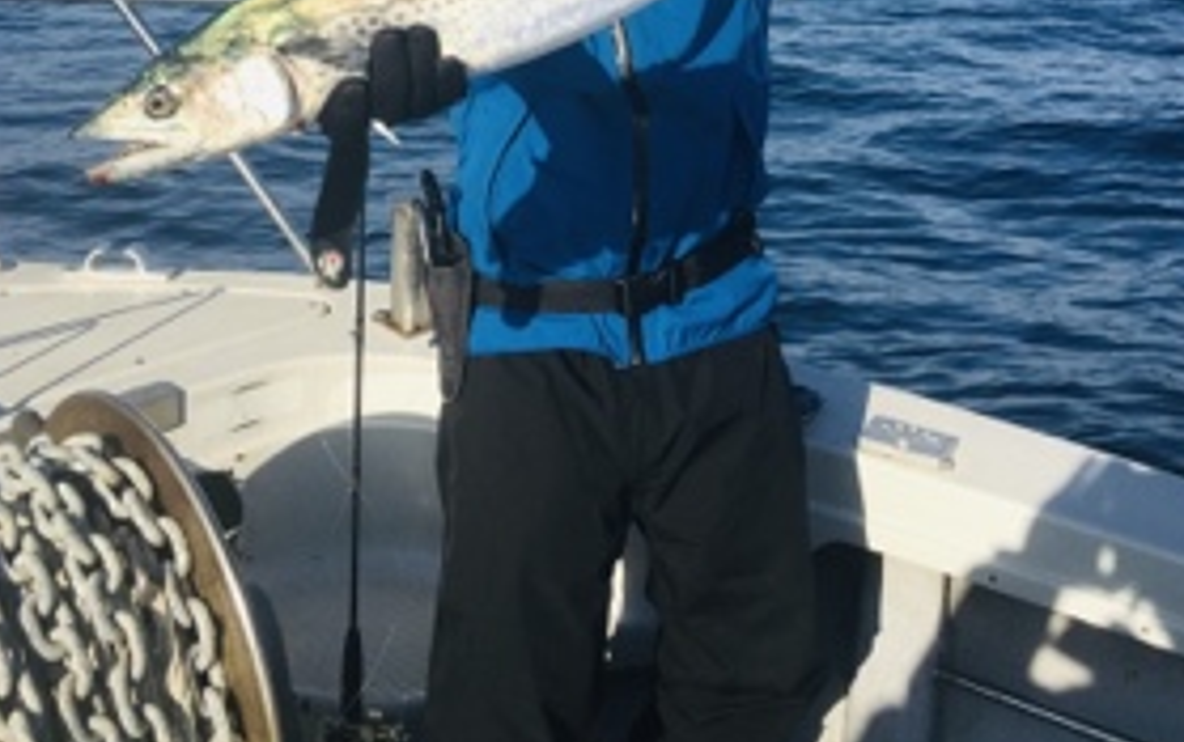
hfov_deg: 45.2
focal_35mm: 44
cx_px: 590
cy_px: -76
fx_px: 1421
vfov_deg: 26.9
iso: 25
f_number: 2.2
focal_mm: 4.15
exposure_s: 1/1672
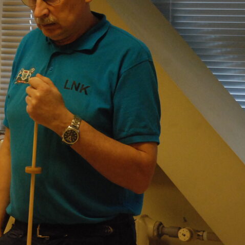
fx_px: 1754
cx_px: 41
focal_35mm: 219
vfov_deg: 8.0
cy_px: 77
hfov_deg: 8.0
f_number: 5.6
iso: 1600
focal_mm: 80
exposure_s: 1/80
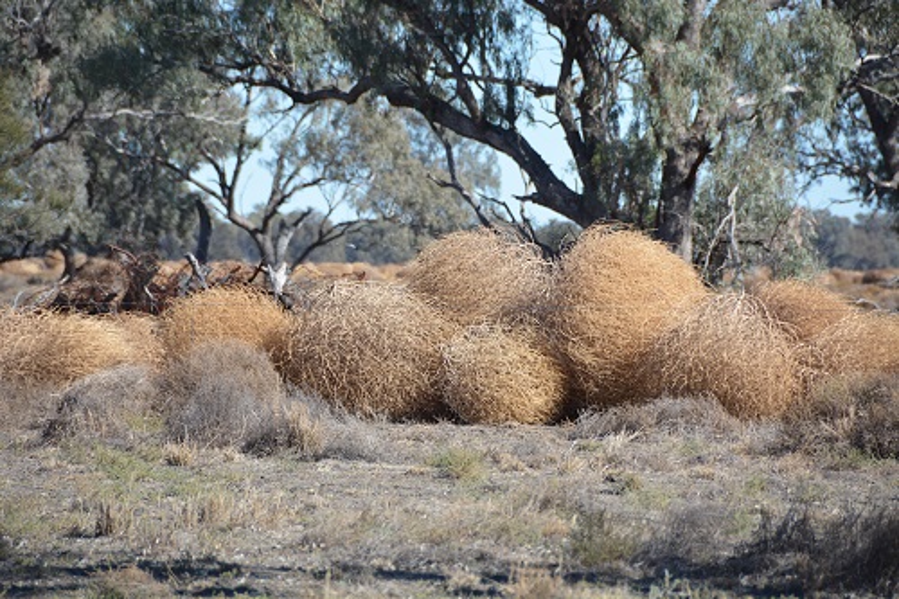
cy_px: 300
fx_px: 7489
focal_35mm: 300
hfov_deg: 6.9
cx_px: 450
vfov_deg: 4.6
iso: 200
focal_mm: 200
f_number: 6.3
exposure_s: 1/640
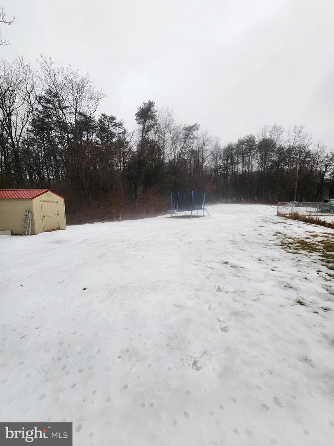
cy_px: 223
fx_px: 167
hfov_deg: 89.9
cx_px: 167
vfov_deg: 106.2
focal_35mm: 13
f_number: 2.2
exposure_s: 1/470
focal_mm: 2.2
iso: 50
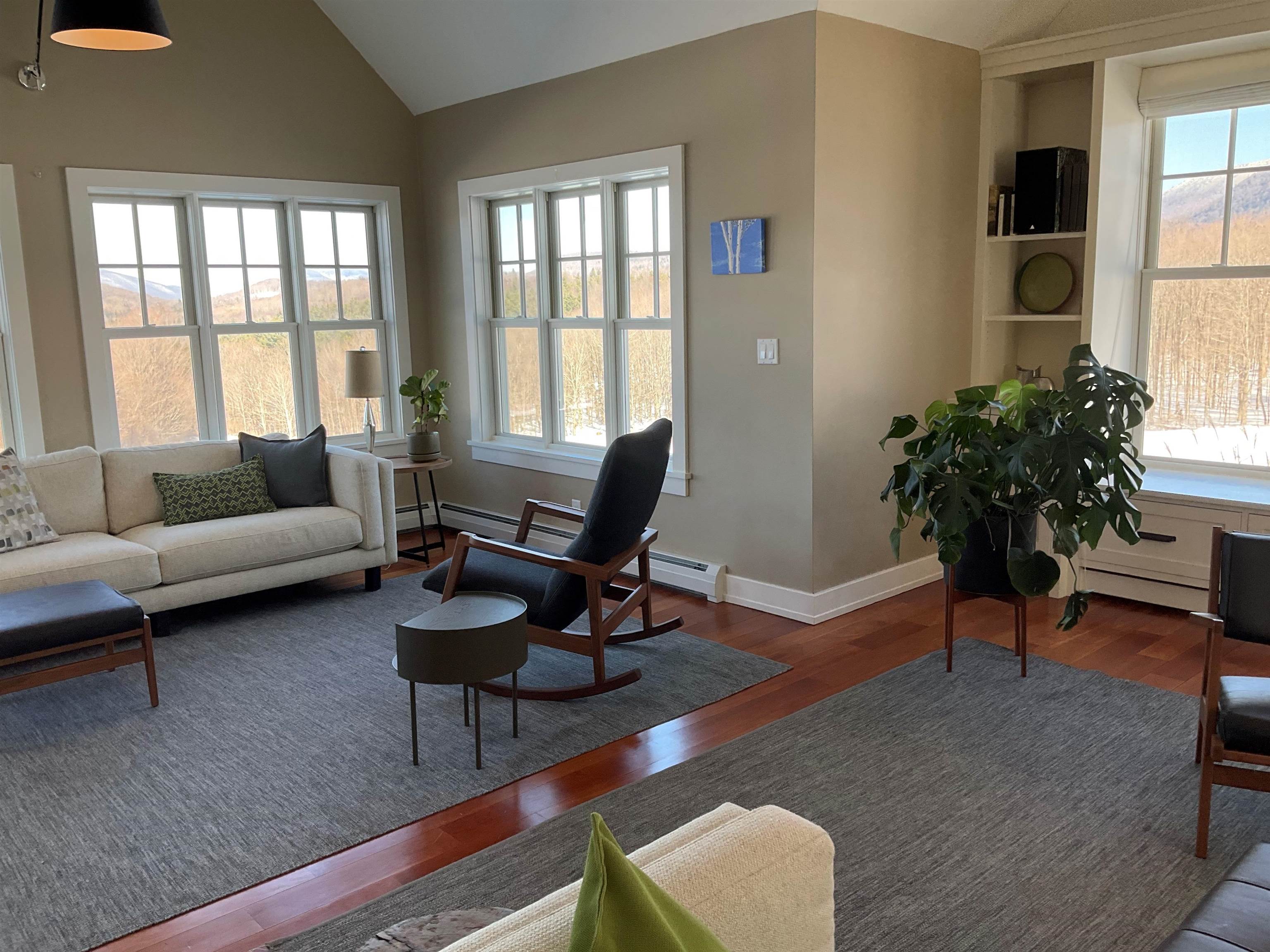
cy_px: 476
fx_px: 1064
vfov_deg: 48.2
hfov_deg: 61.7
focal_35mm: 29
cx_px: 635
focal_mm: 3
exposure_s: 1/120
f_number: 1.8
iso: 32
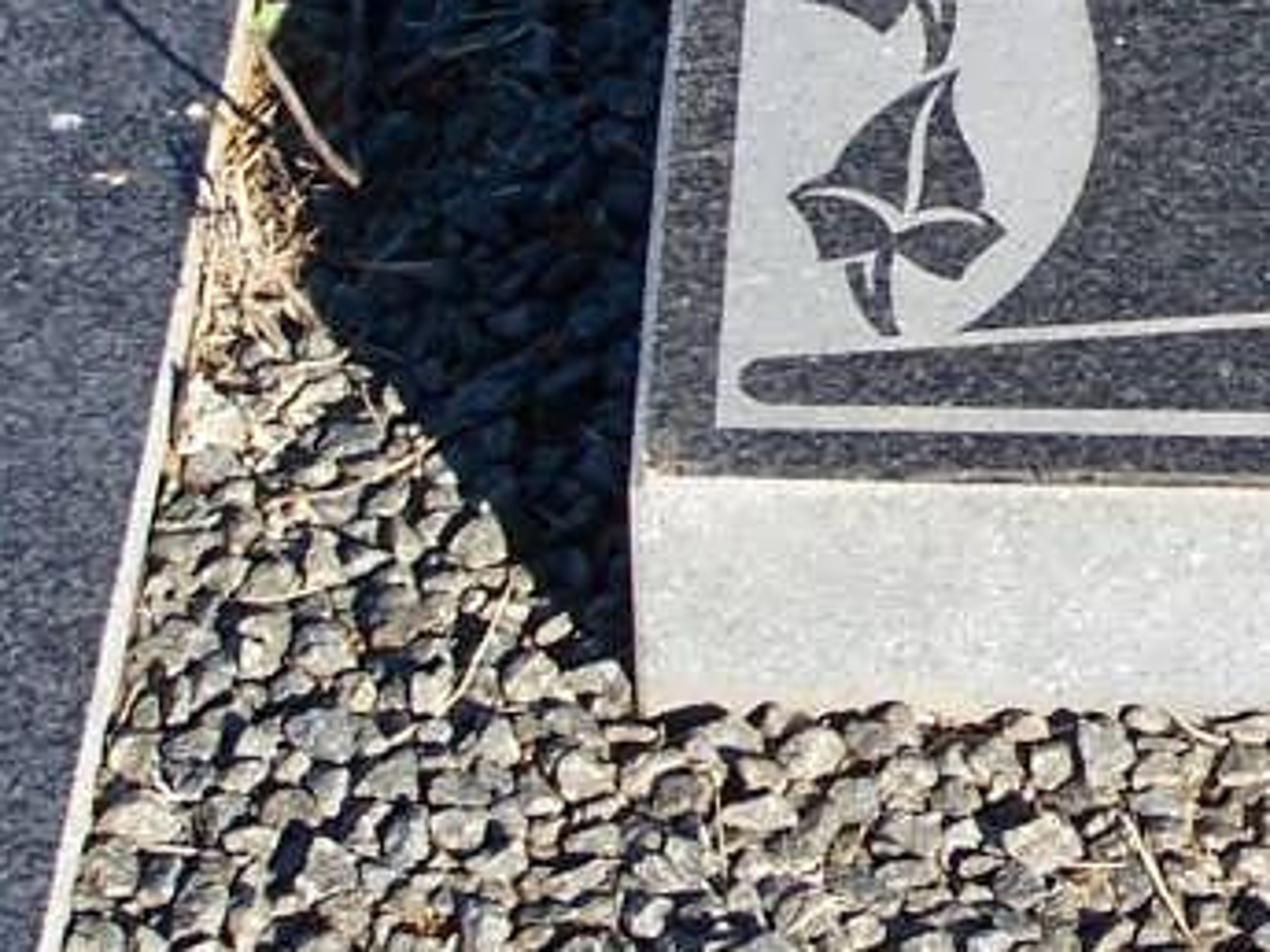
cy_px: -89
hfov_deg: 8.0
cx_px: 1968
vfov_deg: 6.1
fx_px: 8842
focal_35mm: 241
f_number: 3.2
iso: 80
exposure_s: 1/500
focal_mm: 11.5
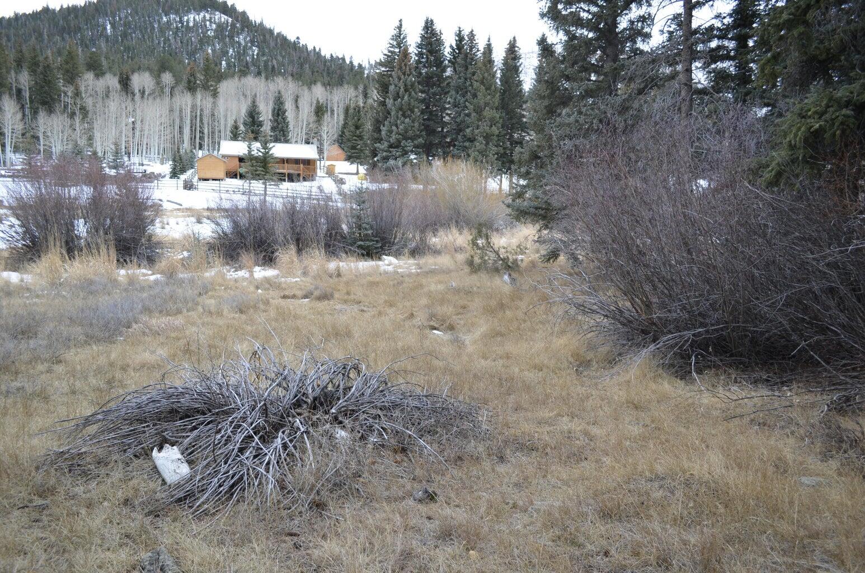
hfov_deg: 67.5
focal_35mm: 27
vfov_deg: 47.7
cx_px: 432
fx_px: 647
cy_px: 286
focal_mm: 18
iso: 400
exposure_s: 1/60
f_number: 4
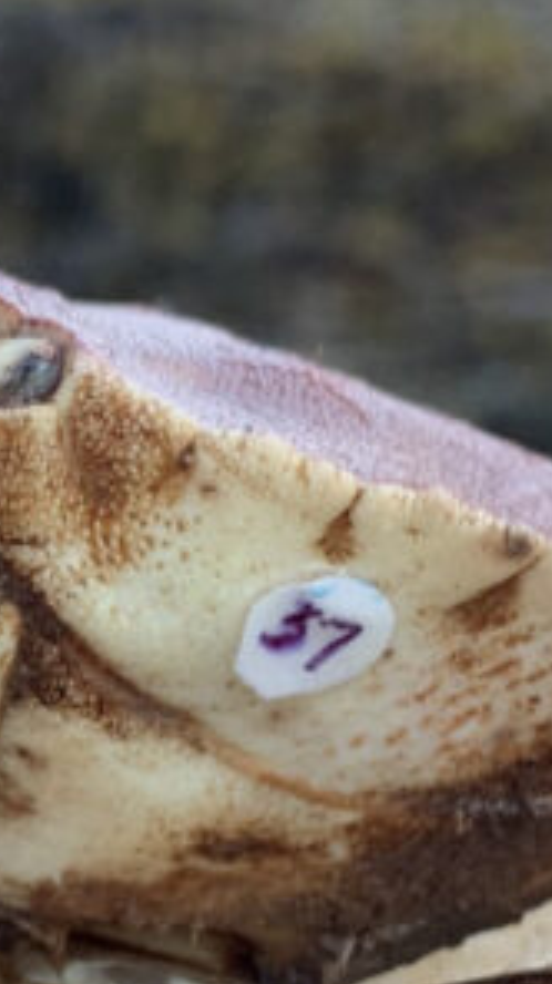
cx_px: -343
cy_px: 632
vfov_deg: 14.6
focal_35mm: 147
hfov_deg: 8.0
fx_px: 3834
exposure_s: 1/122
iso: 25
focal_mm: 4.25
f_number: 1.8
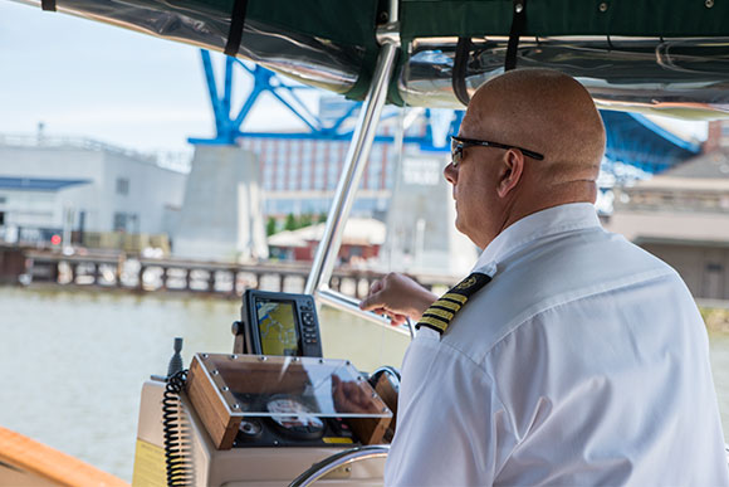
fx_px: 1053
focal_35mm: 52
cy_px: 244
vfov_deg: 26.0
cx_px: 364
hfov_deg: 38.2
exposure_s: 1/750
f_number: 4.8
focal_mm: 52
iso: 200
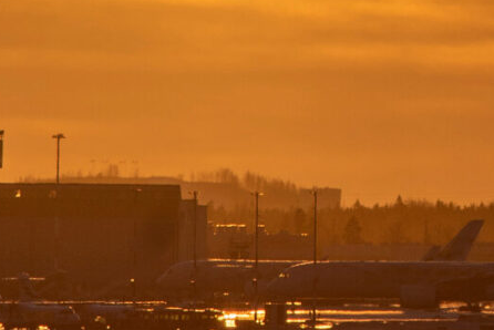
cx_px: 657
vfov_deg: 0.8
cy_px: -264
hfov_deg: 1.2
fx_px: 22848
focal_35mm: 1664
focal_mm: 290
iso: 100
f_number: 6.3
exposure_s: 1/2500
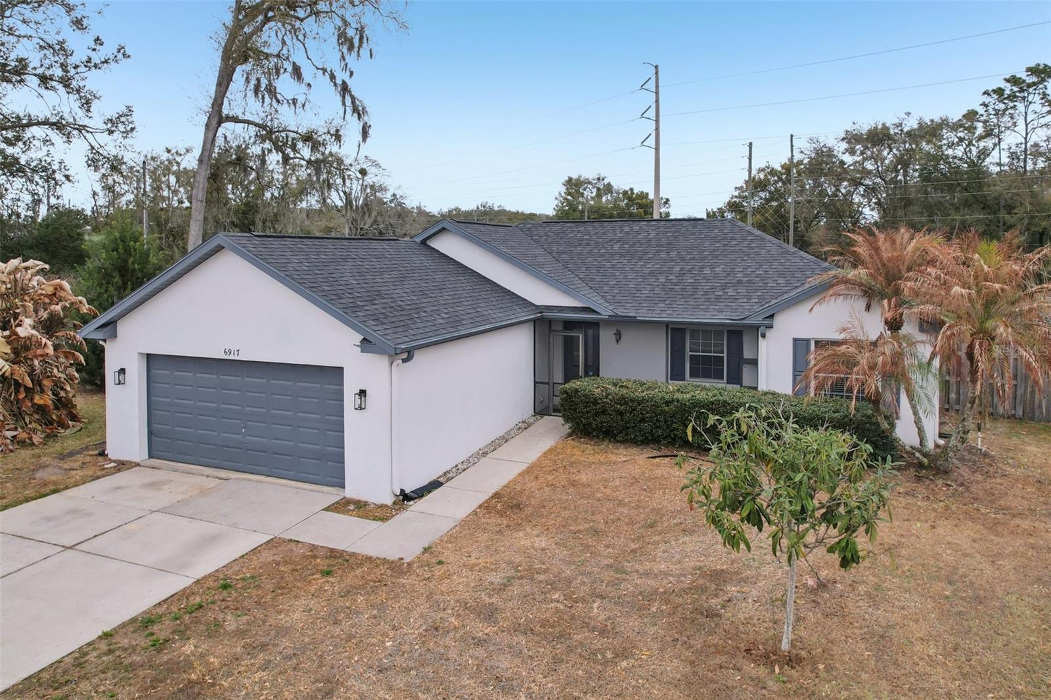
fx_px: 642
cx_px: 526
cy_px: 350
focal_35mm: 22
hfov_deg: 78.6
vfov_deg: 57.2
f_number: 2.8
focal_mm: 8.4
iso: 110
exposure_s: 1/2000
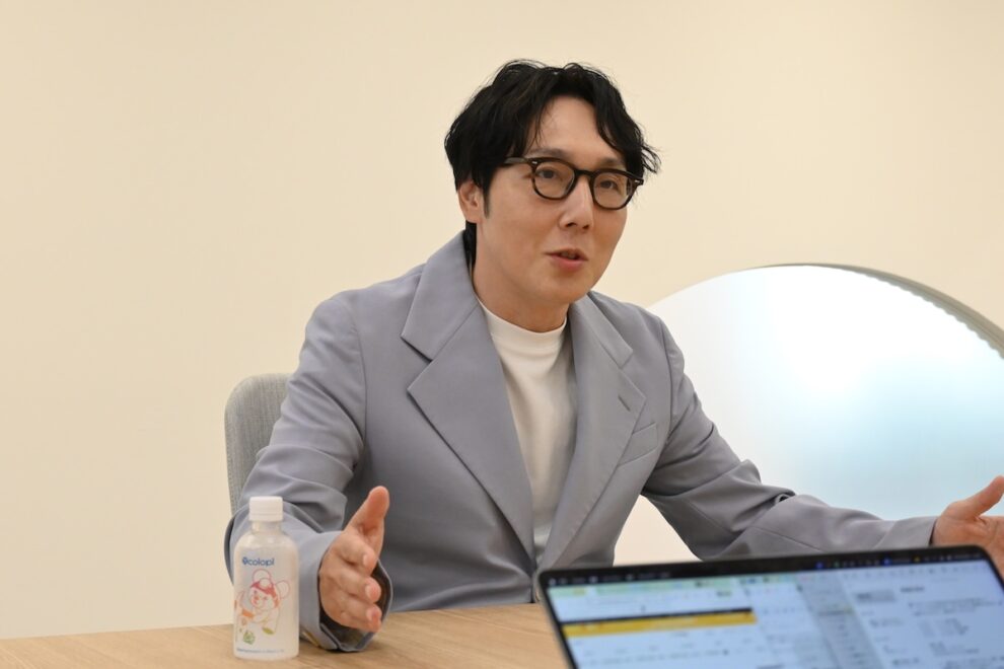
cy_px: 334
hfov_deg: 33.4
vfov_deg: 22.6
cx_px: 502
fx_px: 1673
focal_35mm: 60
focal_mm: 40
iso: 2000
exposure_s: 1/125
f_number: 5.6
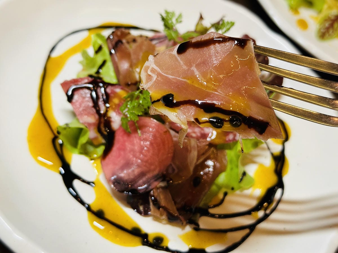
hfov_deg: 39.7
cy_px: 126
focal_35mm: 48
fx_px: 469
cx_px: 169
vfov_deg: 30.3
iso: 200
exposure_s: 1/60
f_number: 1.78
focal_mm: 6.86
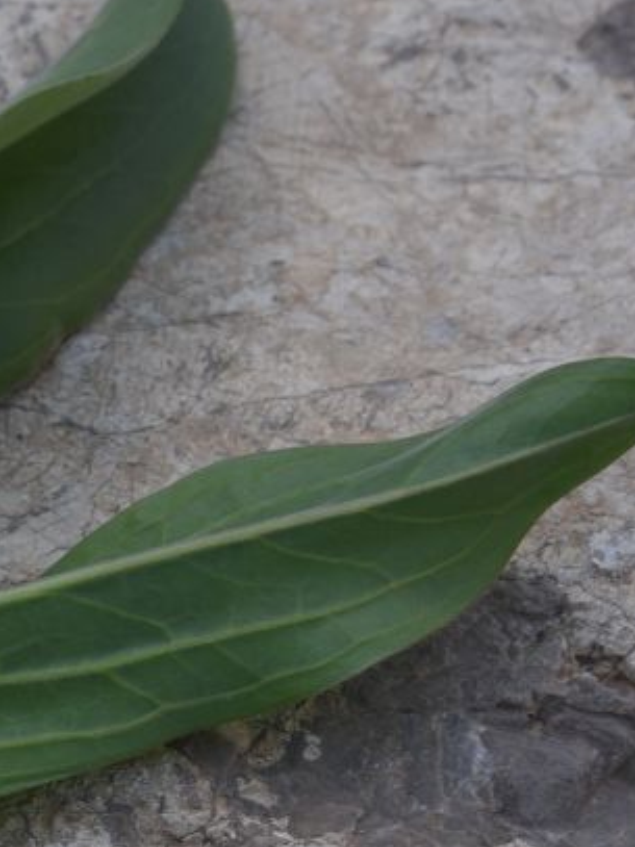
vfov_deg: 11.6
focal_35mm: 169
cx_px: -185
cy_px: 750
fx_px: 4136
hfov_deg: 8.7
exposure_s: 1/160
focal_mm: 55
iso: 200
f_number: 8
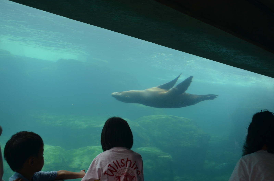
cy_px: 90
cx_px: 137
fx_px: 365
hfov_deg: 41.2
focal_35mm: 48
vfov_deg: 28.0
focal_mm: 32
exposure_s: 1/125
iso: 400
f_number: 5.6
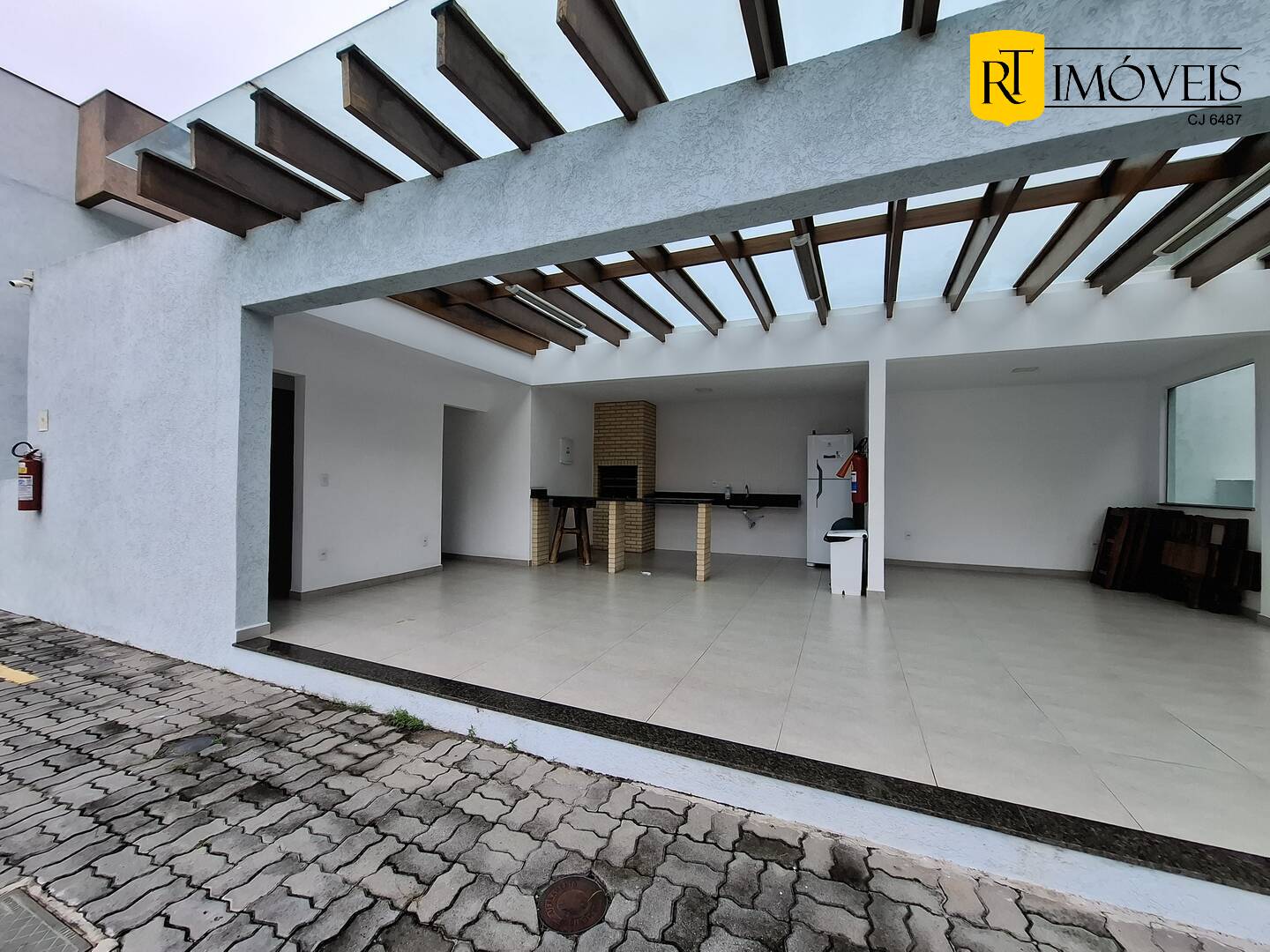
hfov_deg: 106.2
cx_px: 635
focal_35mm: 13
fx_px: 477
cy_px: 476
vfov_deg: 89.9
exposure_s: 1/836
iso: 40
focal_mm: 1.74
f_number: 2.2
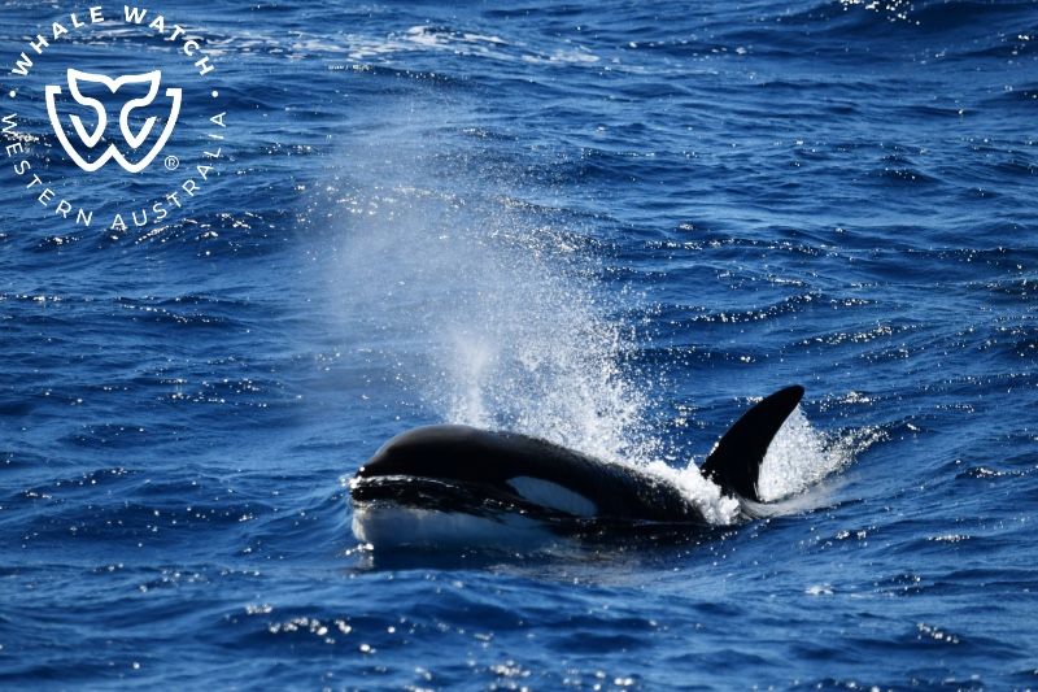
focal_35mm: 480
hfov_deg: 4.3
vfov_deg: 2.9
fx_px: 13836
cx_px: 519
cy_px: 346
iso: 1000
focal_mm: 480
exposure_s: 1/8000
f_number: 6.3
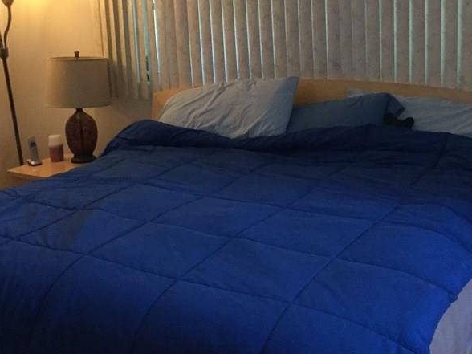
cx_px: 222
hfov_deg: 35.5
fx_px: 736
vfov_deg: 26.9
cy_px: 122
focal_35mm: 54
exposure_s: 1/24
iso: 200
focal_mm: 3.3
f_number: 2.4
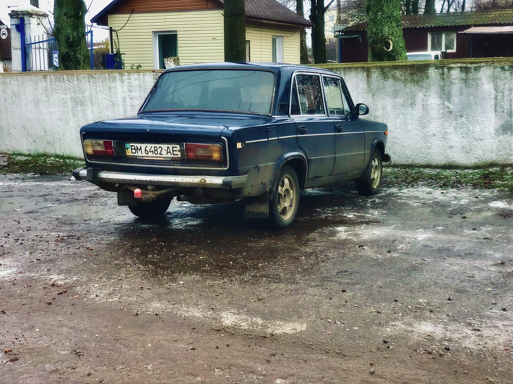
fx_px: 771
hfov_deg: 36.8
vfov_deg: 28.0
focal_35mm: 52
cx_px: 256
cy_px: 192
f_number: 2.4
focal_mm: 6
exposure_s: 1/60
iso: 32
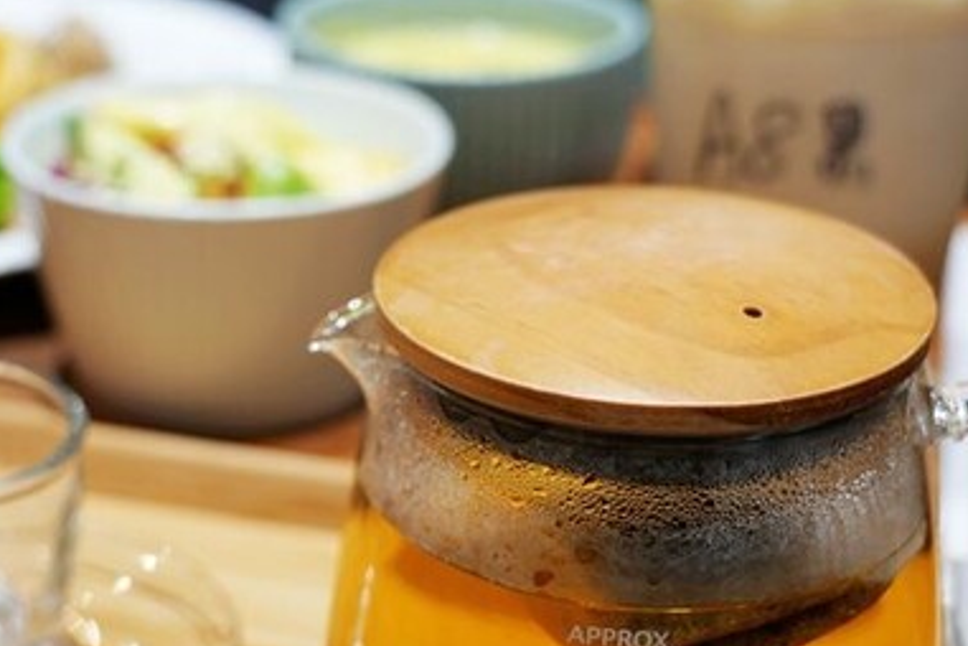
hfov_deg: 25.9
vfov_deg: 17.4
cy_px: 443
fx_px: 2097
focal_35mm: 78
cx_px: 340
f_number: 4
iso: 250
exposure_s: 1/40
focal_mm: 35
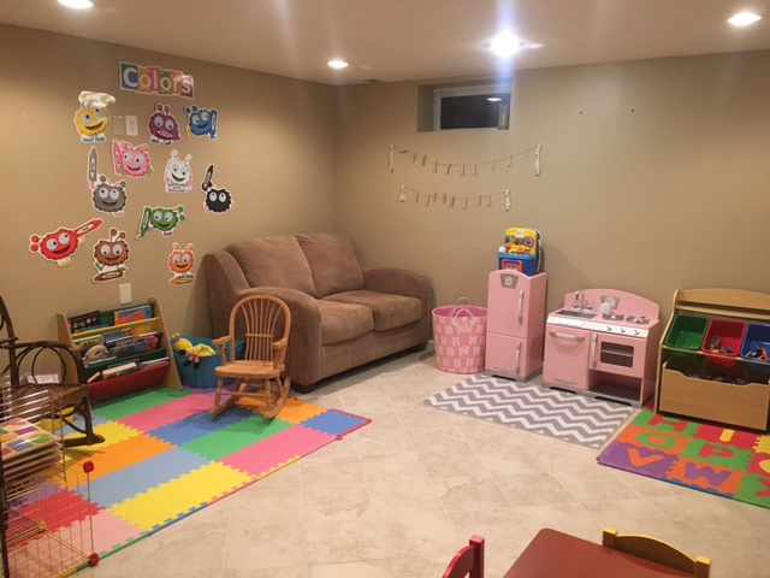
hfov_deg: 61.7
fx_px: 645
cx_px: 385
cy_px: 289
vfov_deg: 48.2
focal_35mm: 29
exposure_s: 1/30
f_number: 2.2
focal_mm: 4.15
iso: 160
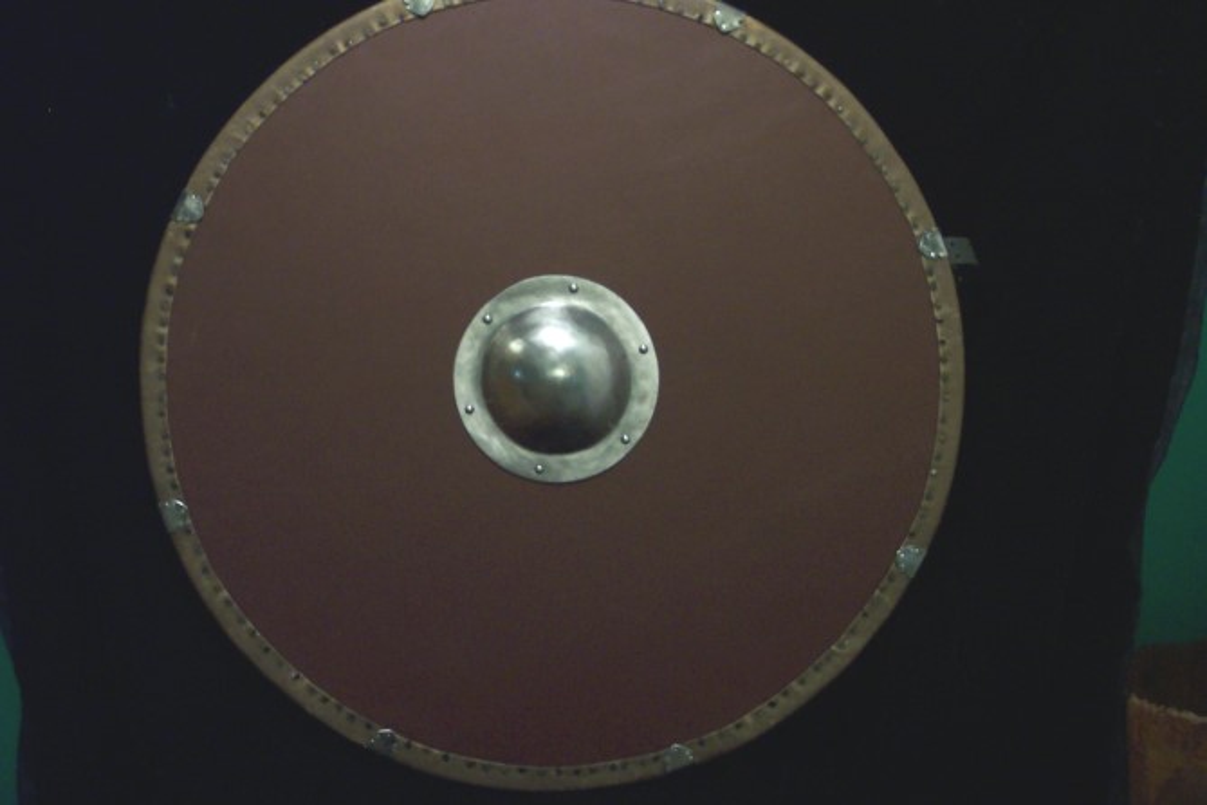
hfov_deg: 38.9
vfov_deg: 26.5
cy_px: 402
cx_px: 604
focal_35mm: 51
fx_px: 1710
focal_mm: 10.7
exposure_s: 1/8
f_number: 3.4
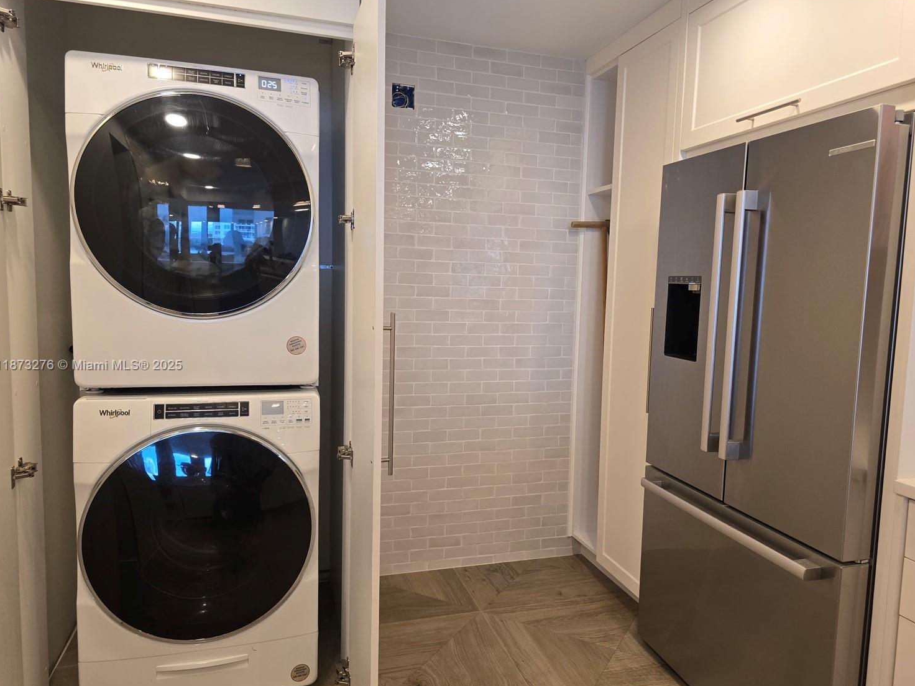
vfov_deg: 54.8
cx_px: 480
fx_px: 661
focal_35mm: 25
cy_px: 366
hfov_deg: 69.3
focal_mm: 6.3
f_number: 1.7
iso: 125
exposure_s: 1/120
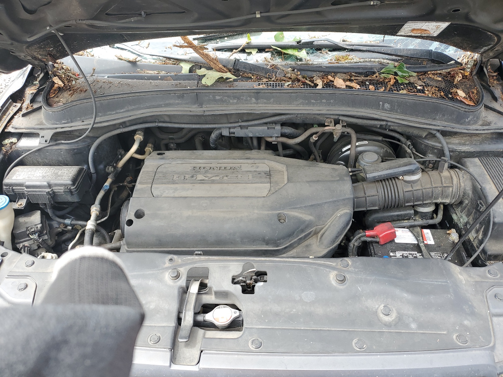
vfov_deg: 53.1
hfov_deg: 67.3
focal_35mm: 26
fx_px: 378
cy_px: 188
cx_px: 252
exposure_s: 1/435
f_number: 1.5
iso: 50
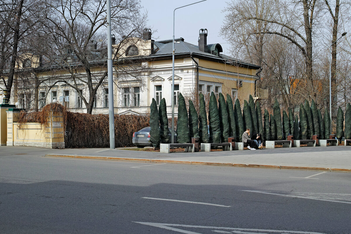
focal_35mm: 45
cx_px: 176
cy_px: 117
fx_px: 439
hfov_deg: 43.6
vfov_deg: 29.9
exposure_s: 1/320
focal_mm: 30
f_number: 5.6
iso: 100
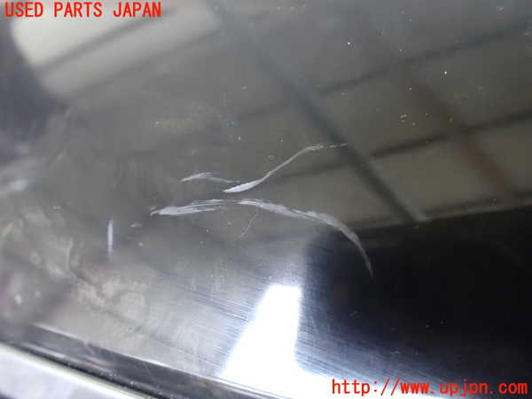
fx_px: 461
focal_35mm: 30
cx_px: 266
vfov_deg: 46.8
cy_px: 200
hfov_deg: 60.0
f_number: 2.3
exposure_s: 1/13
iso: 1600
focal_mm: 5.4
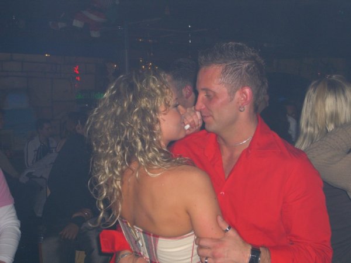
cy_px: 132
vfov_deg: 21.6
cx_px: 176
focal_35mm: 68
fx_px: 690
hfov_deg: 28.6
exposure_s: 1/60
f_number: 4
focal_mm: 14.2
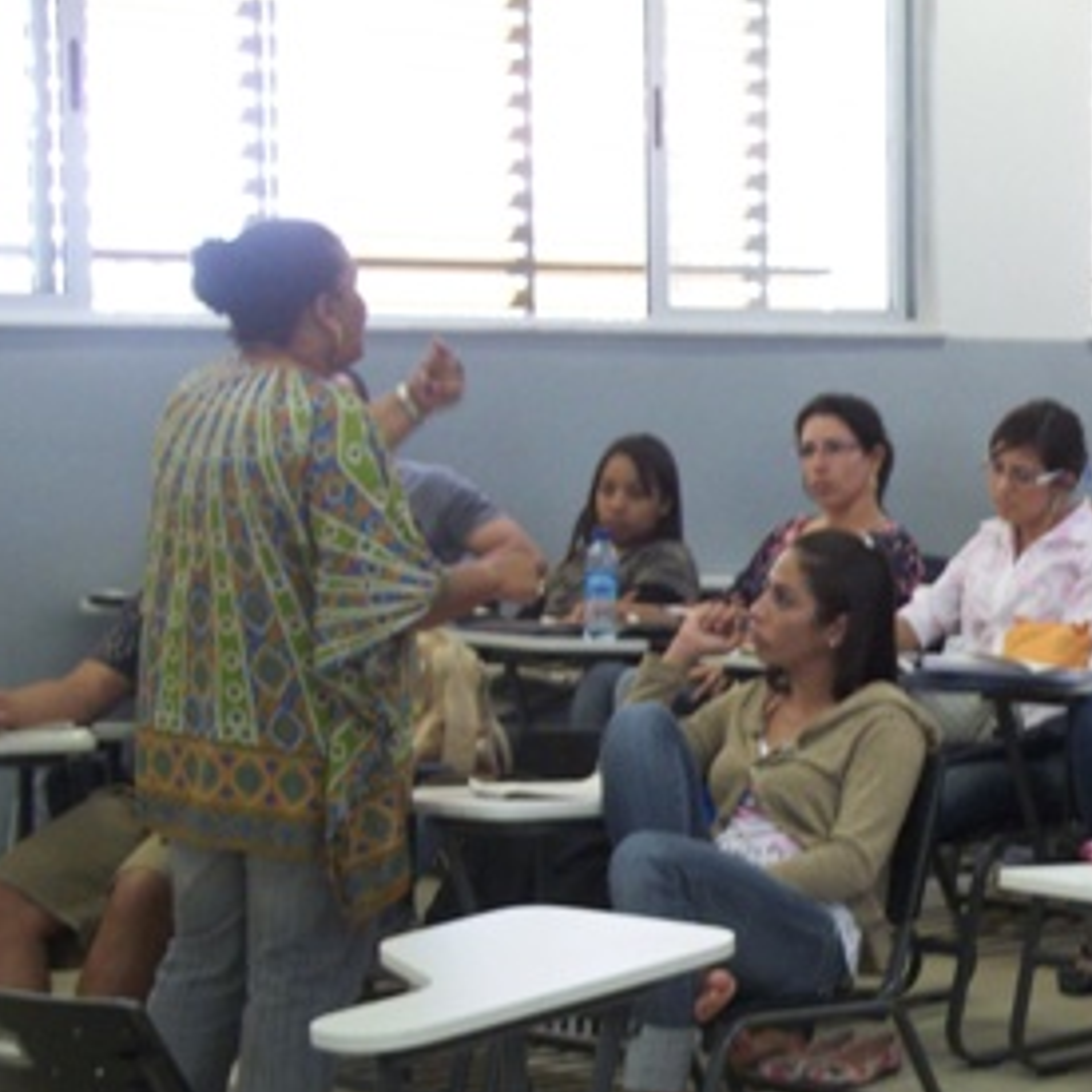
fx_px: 3676
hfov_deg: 16.3
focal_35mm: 103
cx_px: 1259
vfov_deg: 16.8
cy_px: 838
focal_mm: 8.8
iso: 160
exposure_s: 1/25
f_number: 3.6
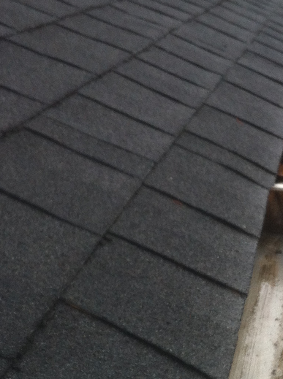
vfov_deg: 21.3
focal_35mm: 91
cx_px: 237
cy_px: 294
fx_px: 994
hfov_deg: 16.1
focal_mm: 3.85
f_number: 2.8
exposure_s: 1/159
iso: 80
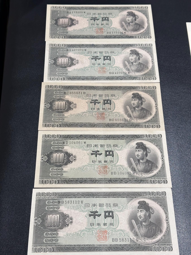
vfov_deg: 39.7
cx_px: 96
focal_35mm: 48
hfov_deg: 30.3
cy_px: 128
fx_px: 353
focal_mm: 6.86
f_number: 1.78
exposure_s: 1/50
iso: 100
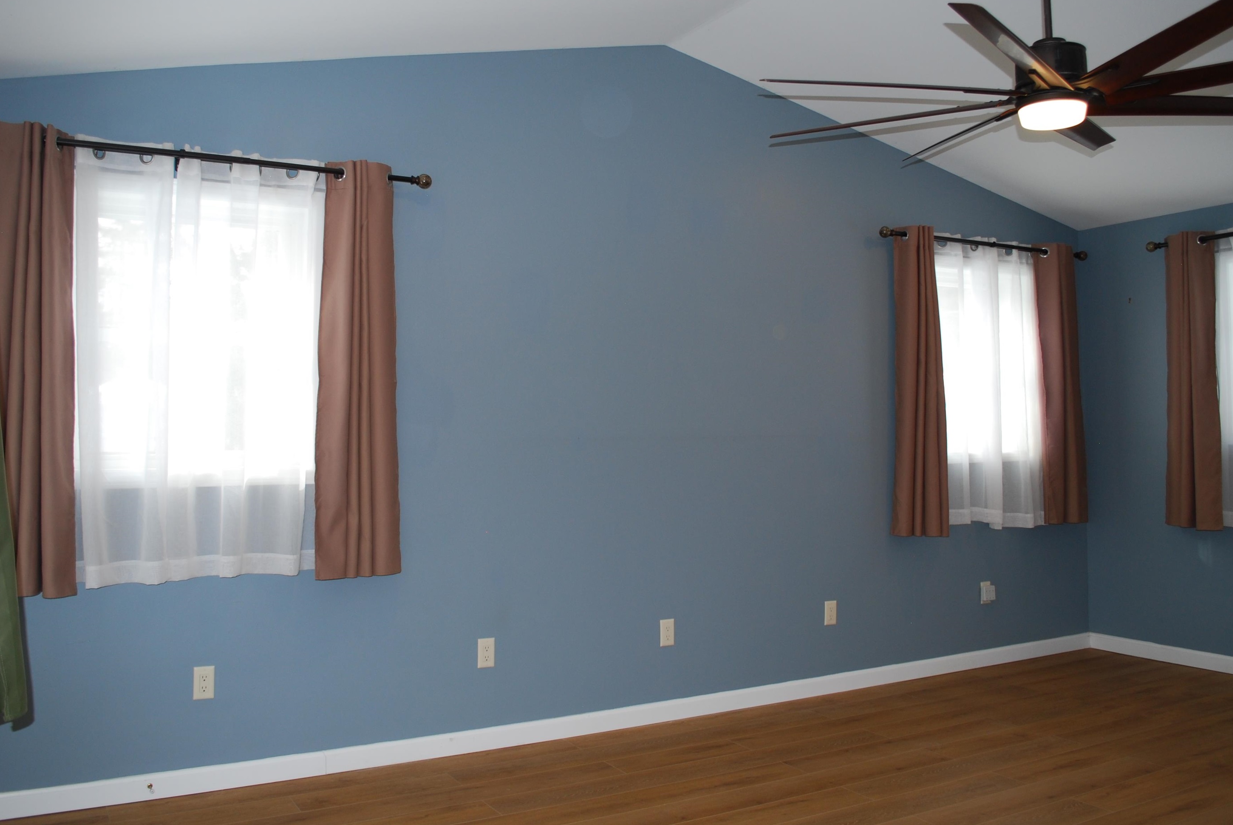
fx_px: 1029
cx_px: 598
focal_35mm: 30
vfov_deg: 43.7
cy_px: 374
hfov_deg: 61.9
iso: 200
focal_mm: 18
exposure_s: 1/80
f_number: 3.5
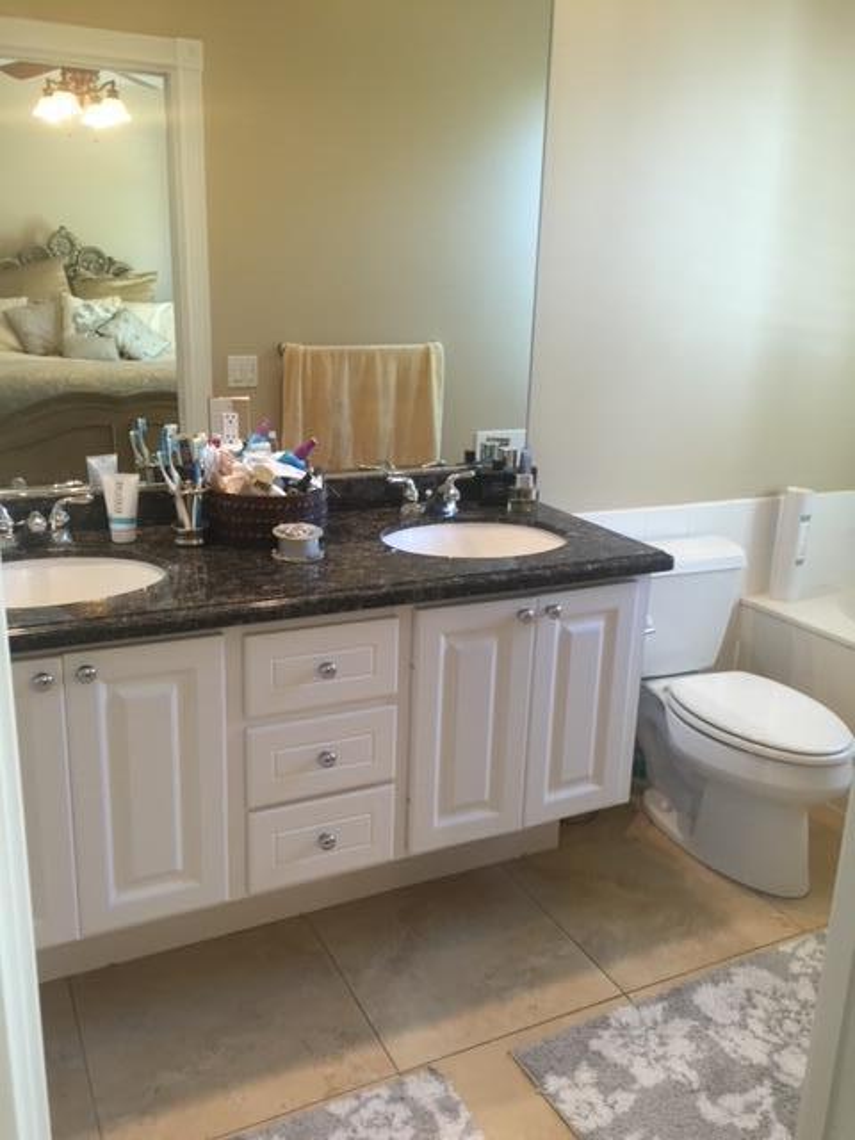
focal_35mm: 29
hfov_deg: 48.2
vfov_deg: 61.7
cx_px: 428
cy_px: 570
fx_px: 955
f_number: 2.2
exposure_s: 1/30
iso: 64
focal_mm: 4.15
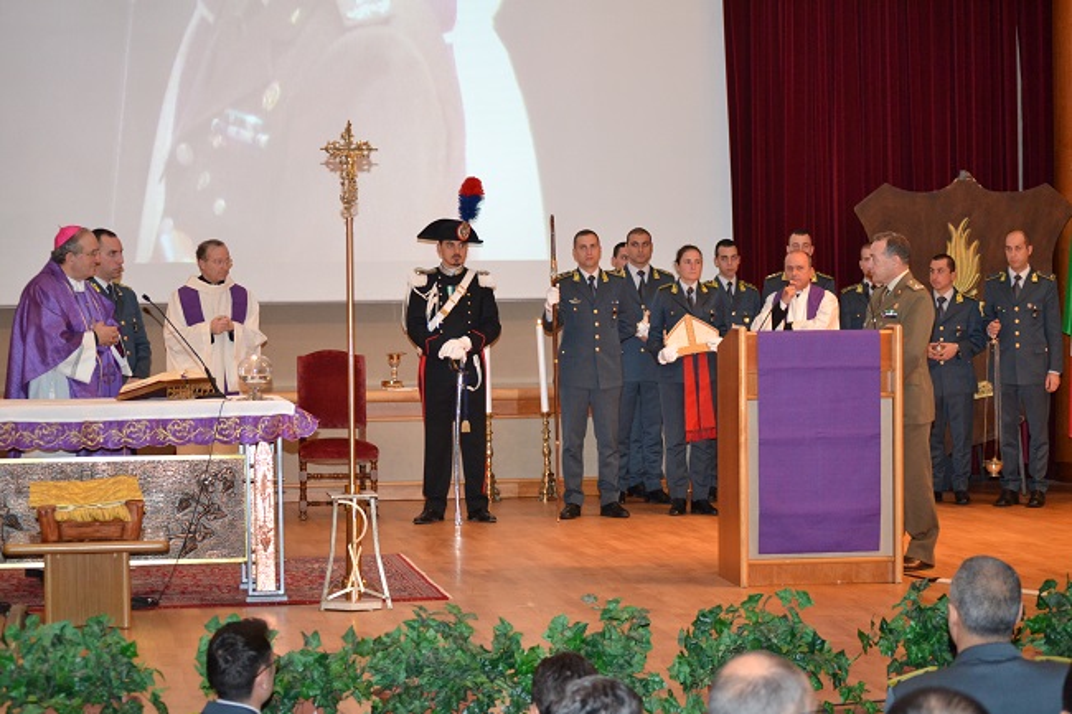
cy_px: 357
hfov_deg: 24.6
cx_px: 536
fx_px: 2456
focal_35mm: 82
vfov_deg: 16.5
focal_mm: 55
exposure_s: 1/60
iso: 1400
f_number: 4.2
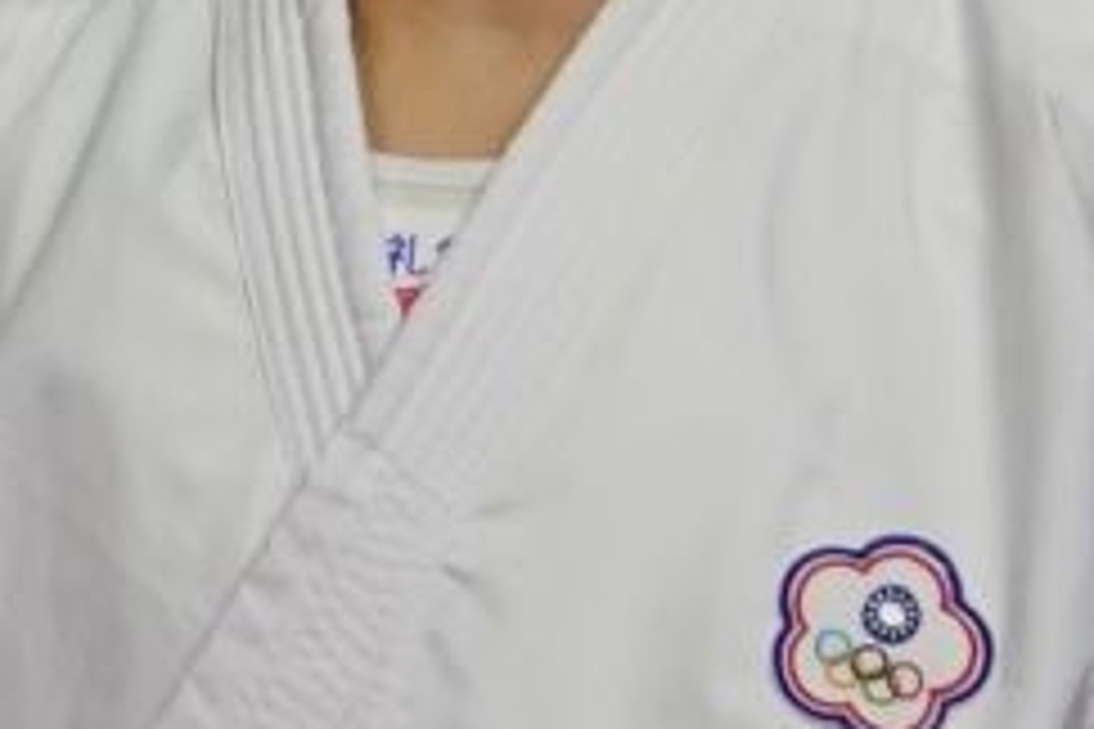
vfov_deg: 0.6
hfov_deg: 0.9
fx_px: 67488
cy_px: 90
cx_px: 648
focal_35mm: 2221
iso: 1000
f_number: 2.8
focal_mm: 200
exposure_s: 1/1000
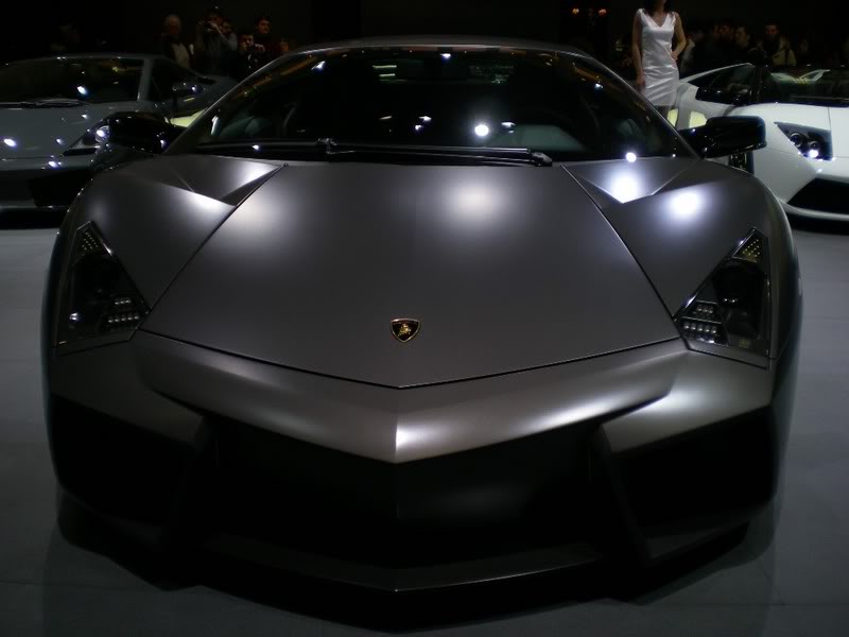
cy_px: 318
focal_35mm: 38
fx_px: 932
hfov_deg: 49.0
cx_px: 424
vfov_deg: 37.7
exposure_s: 1/83.1
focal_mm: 6.3
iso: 50
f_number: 3.1
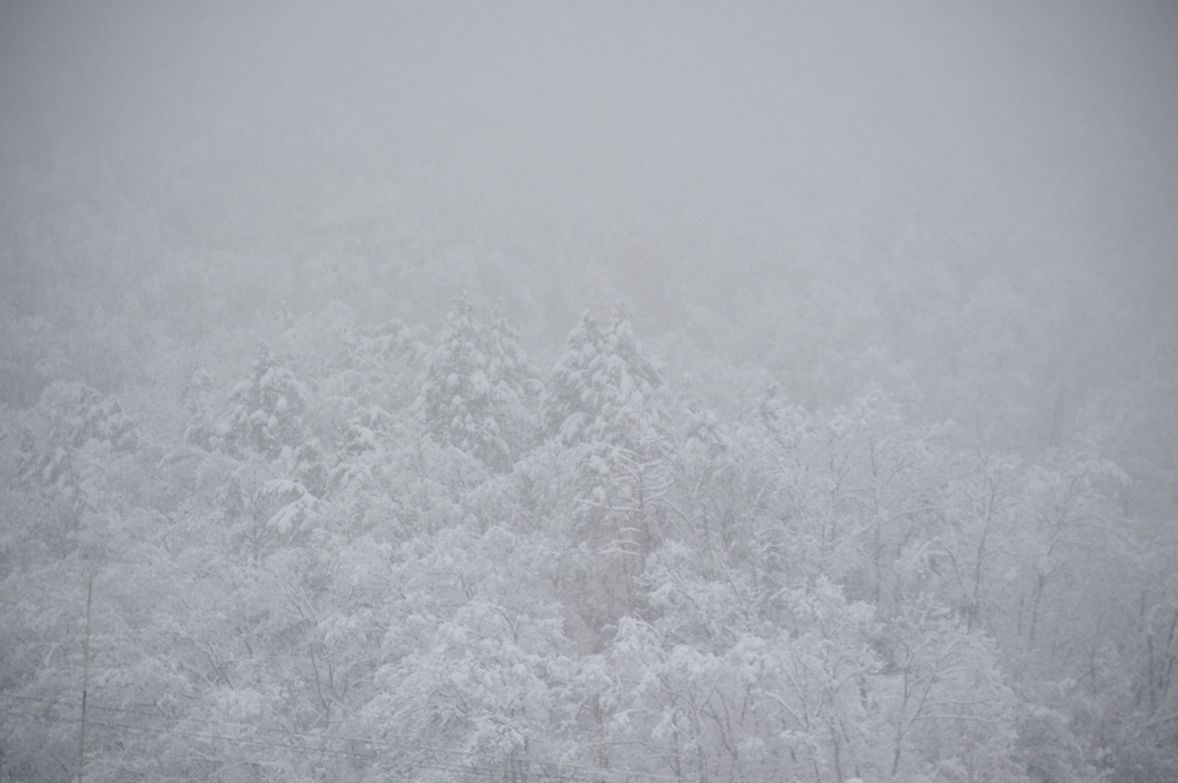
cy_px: 392
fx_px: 5722
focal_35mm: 175
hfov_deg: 11.8
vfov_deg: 7.8
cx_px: 589
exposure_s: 1/500
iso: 400
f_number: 5
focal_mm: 175
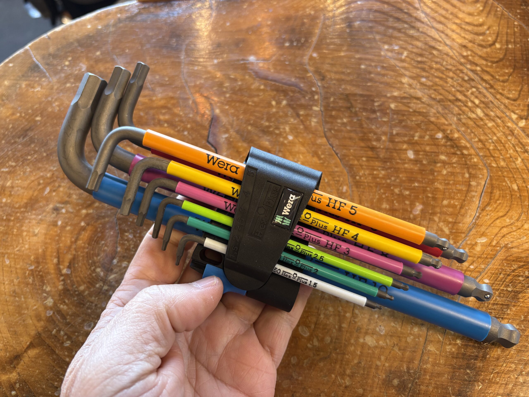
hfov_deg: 67.3
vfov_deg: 53.1
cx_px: 264
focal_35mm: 26
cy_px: 198
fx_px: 397
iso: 100
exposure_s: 1/60
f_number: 1.6
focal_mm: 5.96
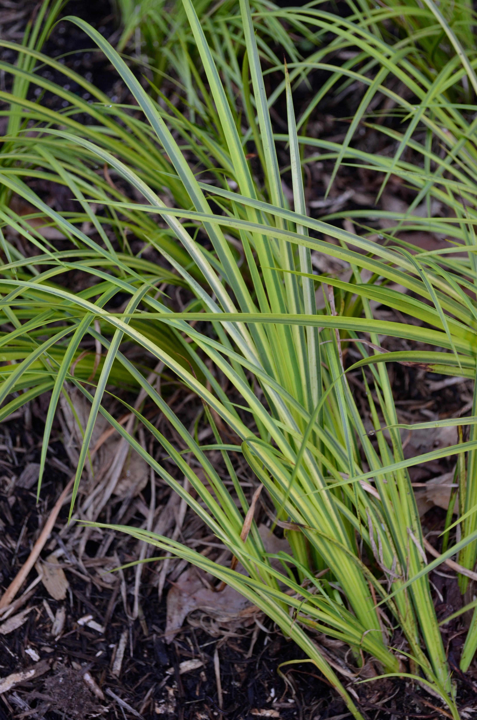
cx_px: 238
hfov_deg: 21.5
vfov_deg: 32.0
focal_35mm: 63
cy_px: 360
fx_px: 1258
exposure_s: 1/125
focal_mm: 42
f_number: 5.6
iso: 360
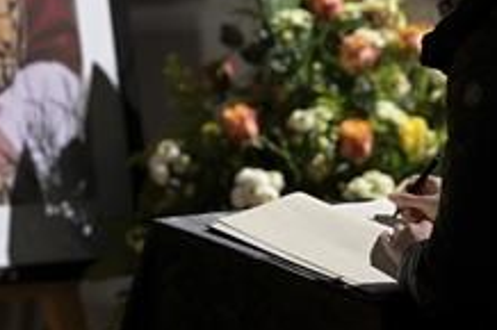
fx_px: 5339
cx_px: 337
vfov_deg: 3.5
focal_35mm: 387
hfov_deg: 5.3
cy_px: -42
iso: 2500
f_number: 2.8
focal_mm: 130
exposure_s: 1/100
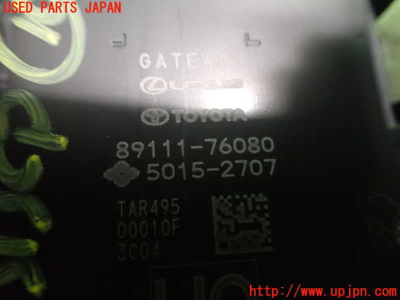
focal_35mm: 30
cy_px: 150
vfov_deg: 46.8
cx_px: 200
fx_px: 347
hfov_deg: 60.0
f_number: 2.3
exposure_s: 1/15
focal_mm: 5.4
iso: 1600
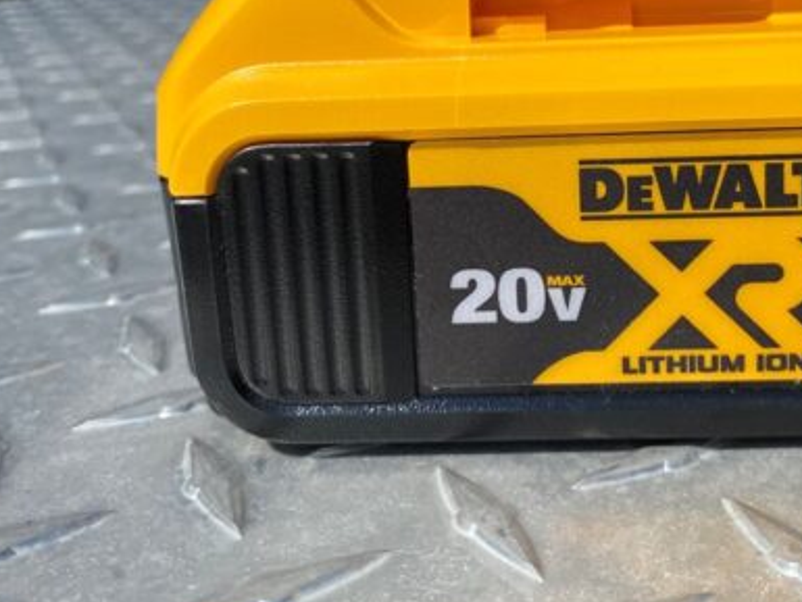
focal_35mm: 47
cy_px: 137
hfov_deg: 39.7
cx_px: 558
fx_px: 1089
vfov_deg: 30.3
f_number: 1.8
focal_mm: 4.25
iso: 32
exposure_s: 1/4808
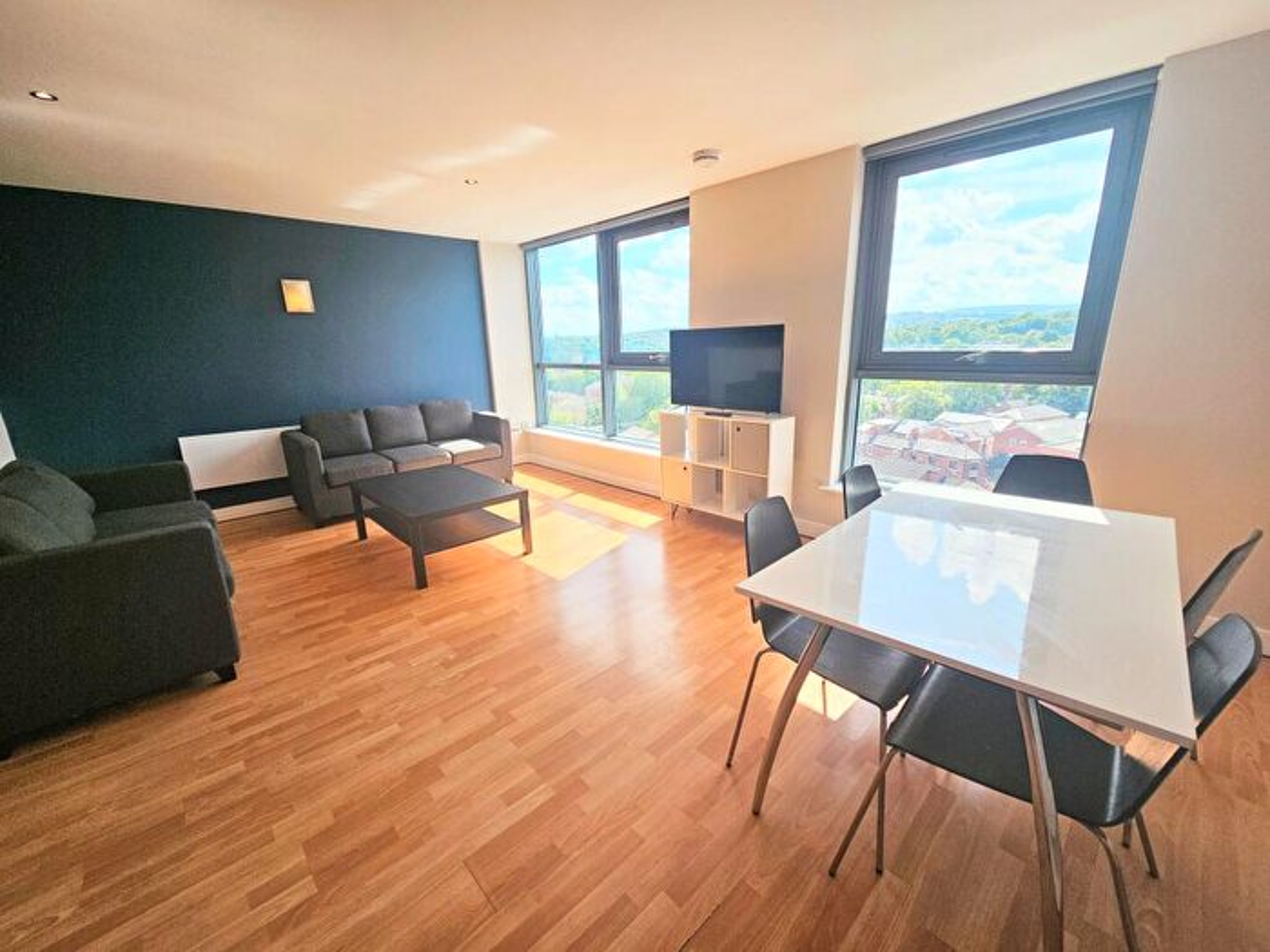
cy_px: 476
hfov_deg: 106.2
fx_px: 477
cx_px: 635
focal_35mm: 13
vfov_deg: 89.9
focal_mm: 2.2
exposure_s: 1/773
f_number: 2.2
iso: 64
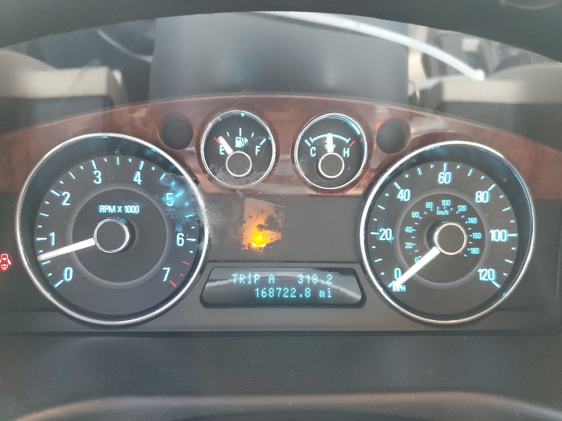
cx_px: 281
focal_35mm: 26
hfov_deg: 67.3
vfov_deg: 53.1
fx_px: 422
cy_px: 210
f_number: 1.5
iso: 357
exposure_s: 1/40
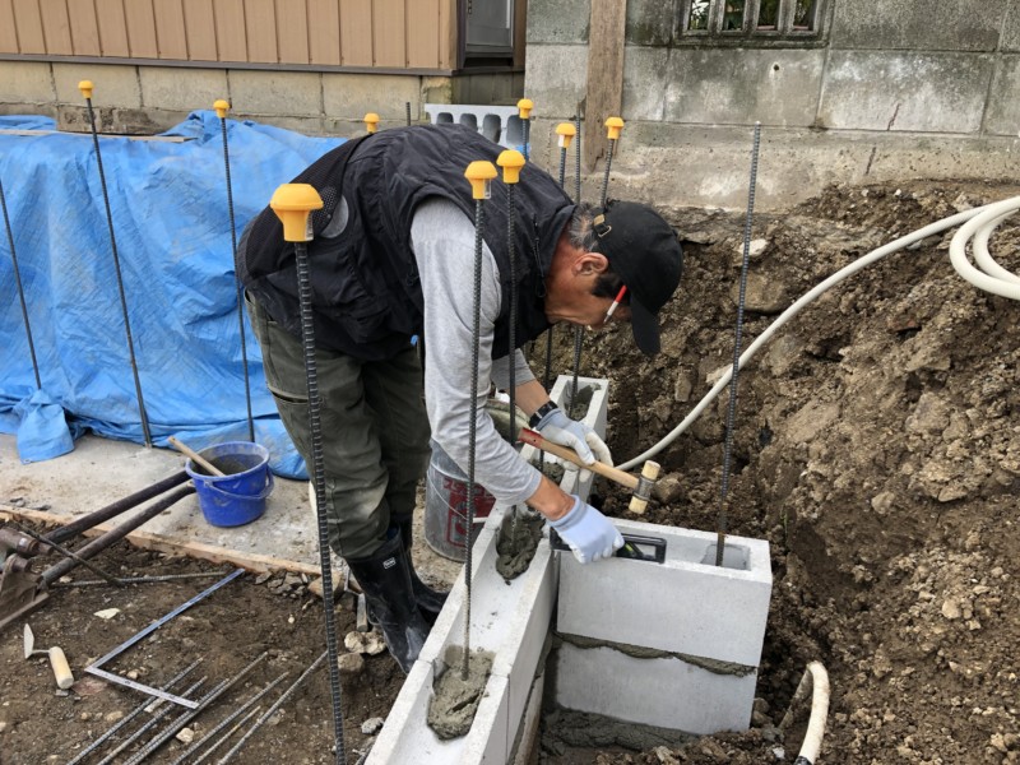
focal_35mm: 28
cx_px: 510
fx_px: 825
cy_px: 382
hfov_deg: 63.4
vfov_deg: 49.7
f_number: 1.8
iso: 25
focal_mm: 3.99
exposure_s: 1/120
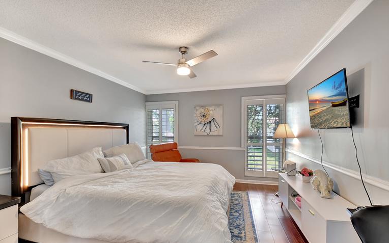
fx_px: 170
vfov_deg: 71.0
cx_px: 187
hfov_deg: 97.8
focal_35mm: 16
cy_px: 133
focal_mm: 10
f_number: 8
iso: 640
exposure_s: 1/2
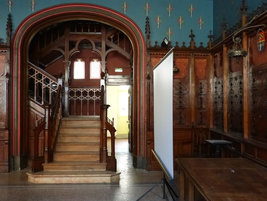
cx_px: 134
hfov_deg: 46.8
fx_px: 309
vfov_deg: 36.0
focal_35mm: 40
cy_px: 100
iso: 800
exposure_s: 1/40
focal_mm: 7
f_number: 3.1
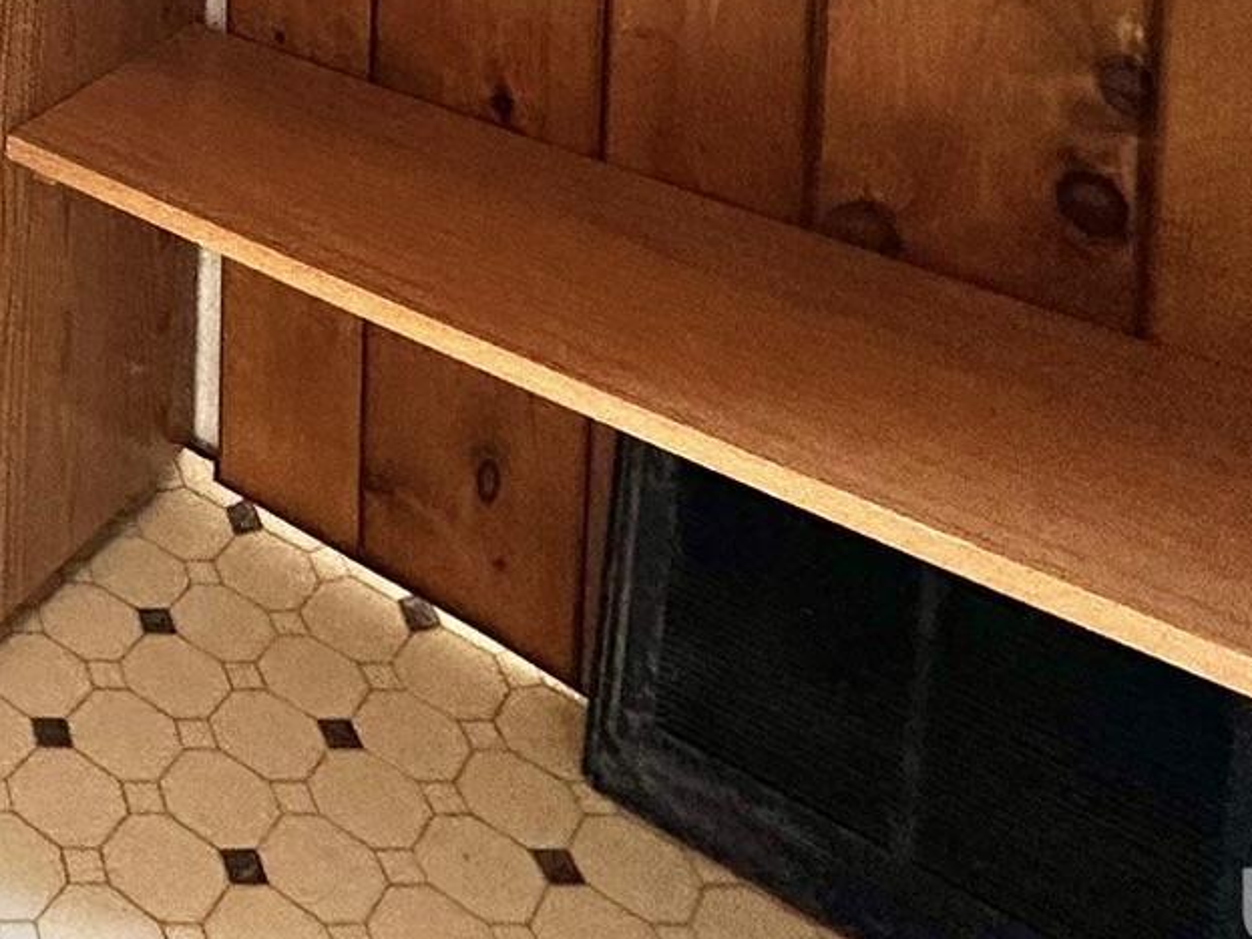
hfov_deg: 33.4
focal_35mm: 46
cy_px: -539
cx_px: -261
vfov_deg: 23.7
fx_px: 1663
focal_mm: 2.22
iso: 125
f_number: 2.2
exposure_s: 1/120
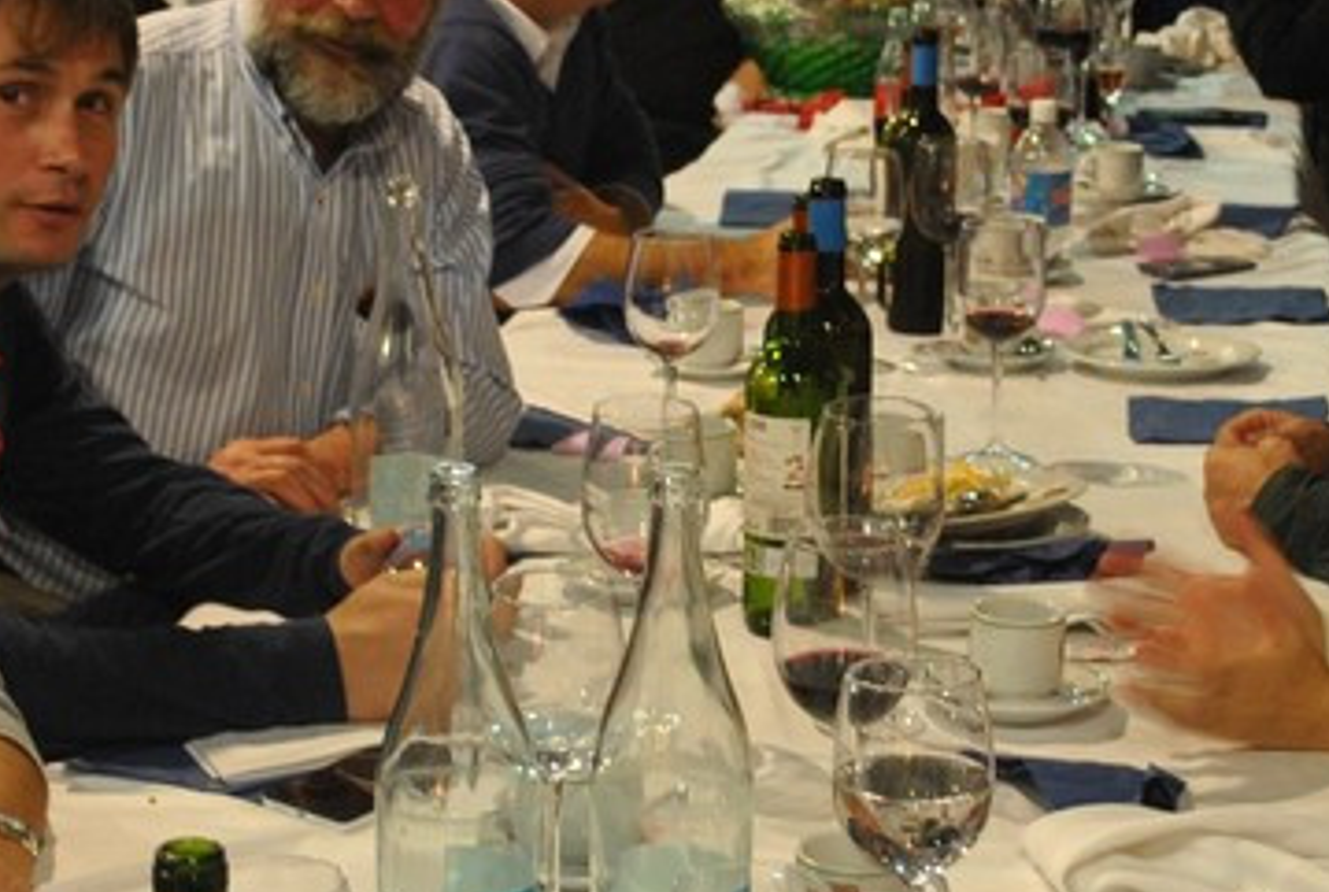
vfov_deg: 14.6
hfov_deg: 21.6
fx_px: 3477
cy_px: 409
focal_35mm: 94
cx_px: 670
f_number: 4
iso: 400
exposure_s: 1/6
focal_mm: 22
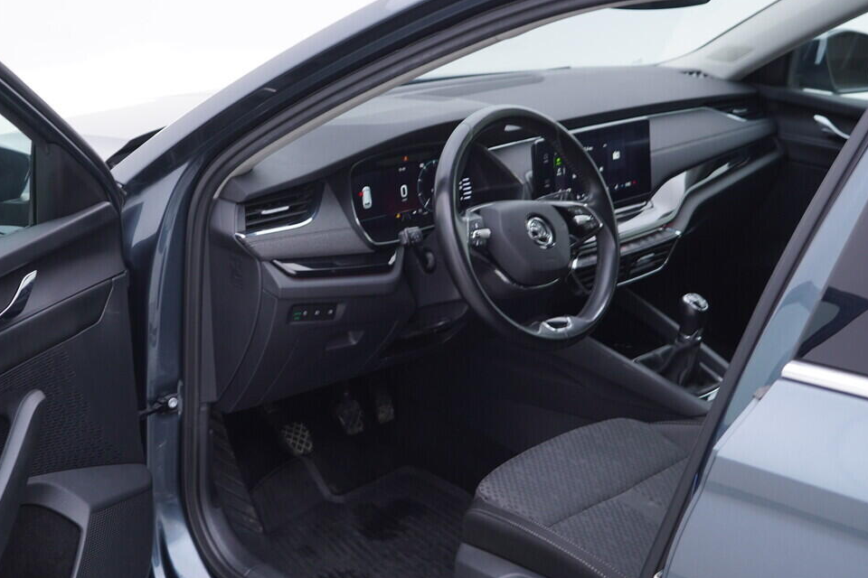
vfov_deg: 25.1
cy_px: 263
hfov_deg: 36.8
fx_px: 1302
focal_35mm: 54
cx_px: 365
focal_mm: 24
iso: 125
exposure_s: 1/50
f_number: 3.2
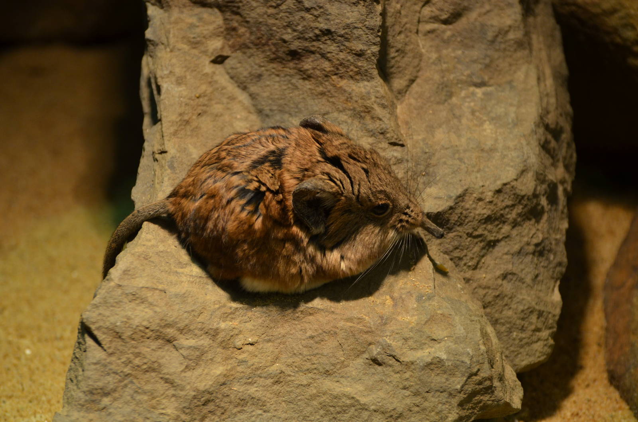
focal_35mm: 232
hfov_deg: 8.9
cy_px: 211
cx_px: 319
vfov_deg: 5.9
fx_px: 4112
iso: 800
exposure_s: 1/200
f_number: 4.8
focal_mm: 155
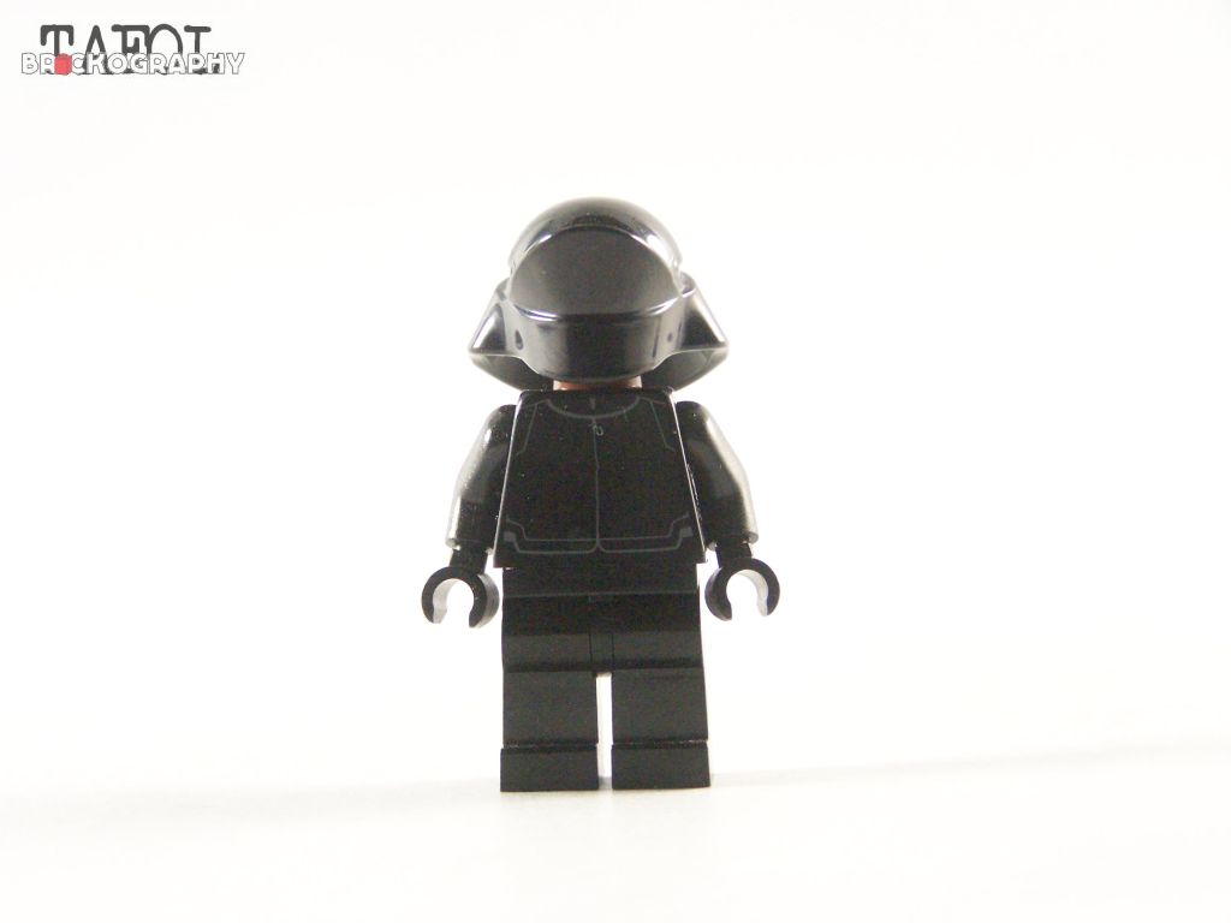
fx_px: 3734
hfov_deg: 18.7
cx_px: 616
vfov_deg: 14.1
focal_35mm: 105
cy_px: 462
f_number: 3.2
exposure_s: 1/45
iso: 400
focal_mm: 17.5
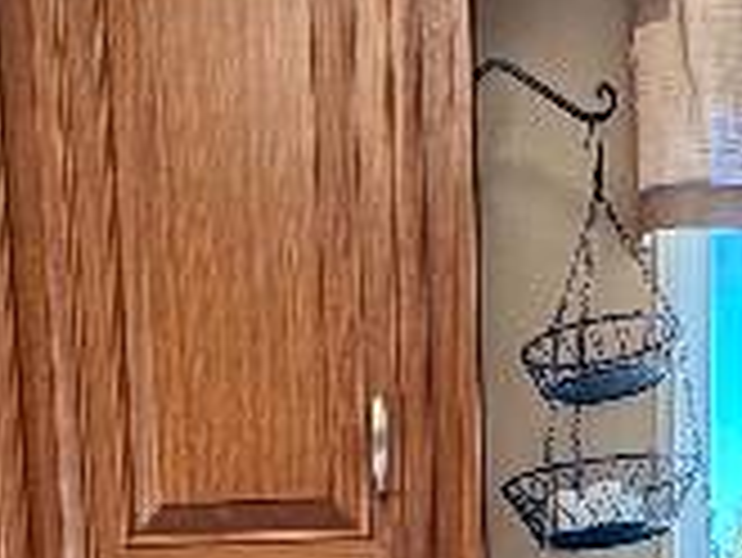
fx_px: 1544
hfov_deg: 26.9
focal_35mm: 72
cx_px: 463
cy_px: 952
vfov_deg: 17.3
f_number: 2.2
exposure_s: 1/125
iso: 160
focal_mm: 2.22
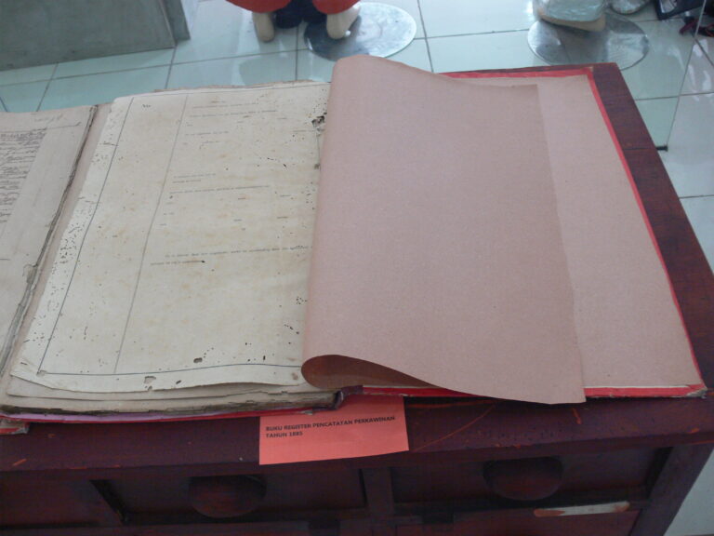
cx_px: 357
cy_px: 268
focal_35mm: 35
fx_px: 722
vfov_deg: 40.7
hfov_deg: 52.6
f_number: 2.8
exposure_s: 1/20
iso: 200
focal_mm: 7.4
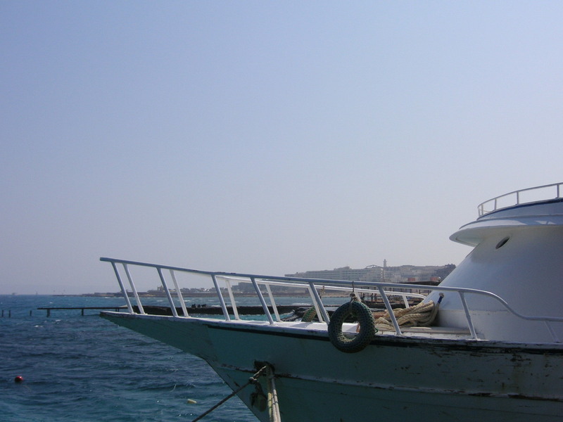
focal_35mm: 53
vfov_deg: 27.5
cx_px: 282
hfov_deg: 36.2
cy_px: 211
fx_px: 862
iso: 50
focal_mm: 8.9
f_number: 9.5
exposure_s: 1/350
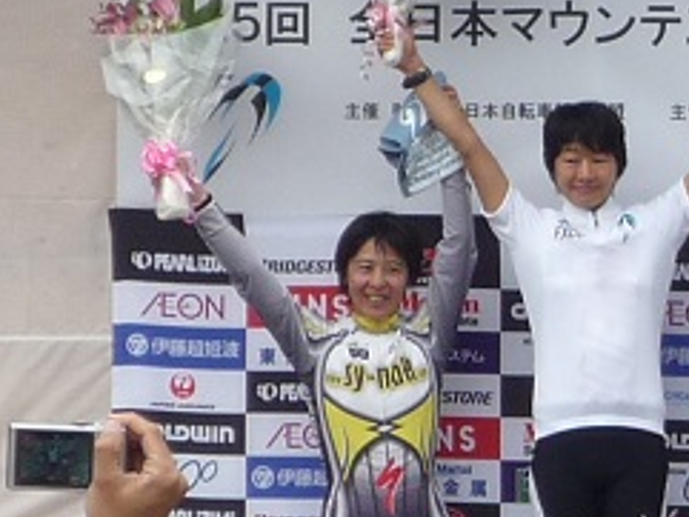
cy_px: 357
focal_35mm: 197
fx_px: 3923
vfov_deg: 7.5
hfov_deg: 10.0
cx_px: 640
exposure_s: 1/160
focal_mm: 9.3
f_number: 4.3
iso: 100
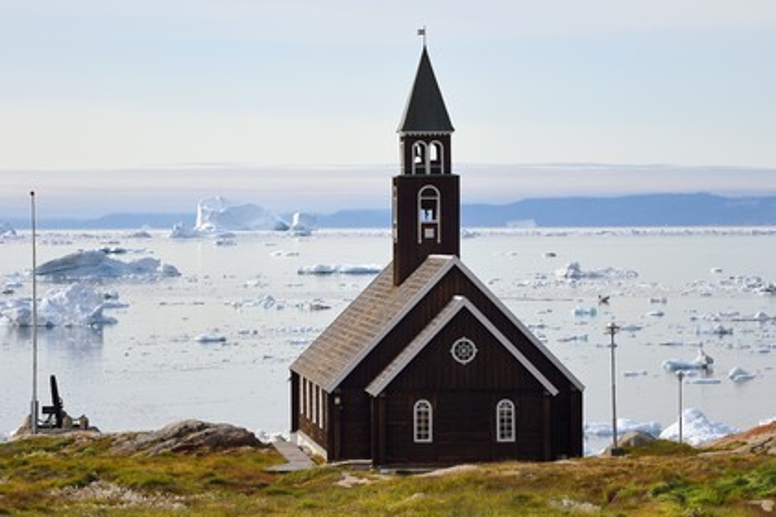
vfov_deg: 8.6
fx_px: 3449
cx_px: 388
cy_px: 258
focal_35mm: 160
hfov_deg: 12.8
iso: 200
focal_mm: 160
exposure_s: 1/320
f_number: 11
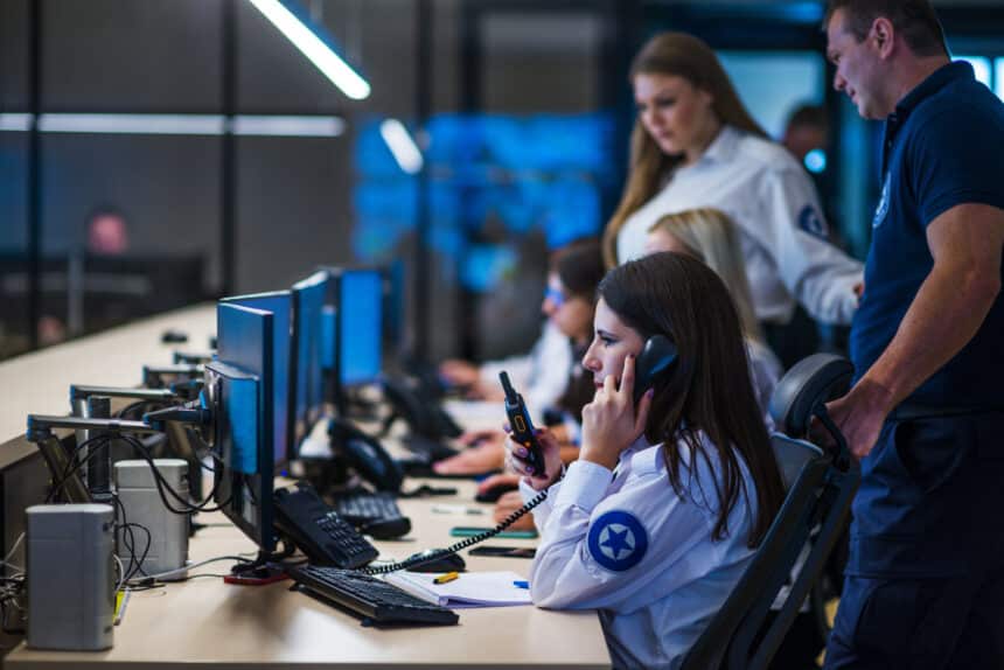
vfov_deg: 16.1
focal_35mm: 85
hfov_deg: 23.9
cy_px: 335
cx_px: 502
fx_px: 2371
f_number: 1.7
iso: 280
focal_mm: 85
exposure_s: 1/125
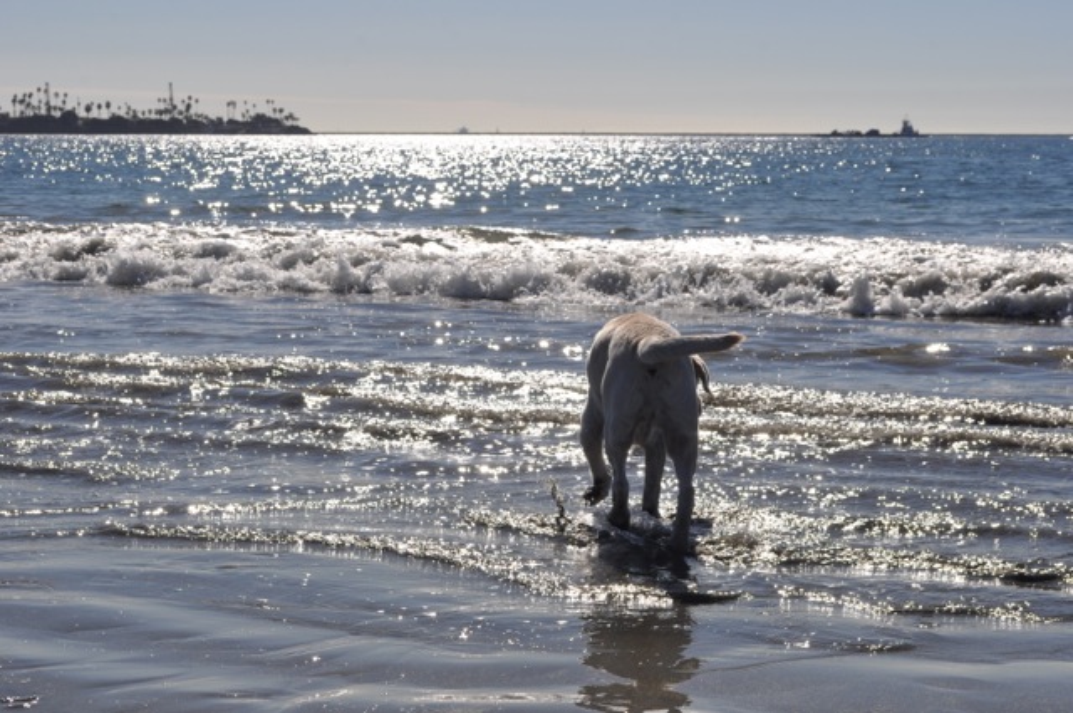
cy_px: 356
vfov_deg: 16.5
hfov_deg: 24.6
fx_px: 2456
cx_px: 536
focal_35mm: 82
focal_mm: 55
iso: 160
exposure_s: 1/640
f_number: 13
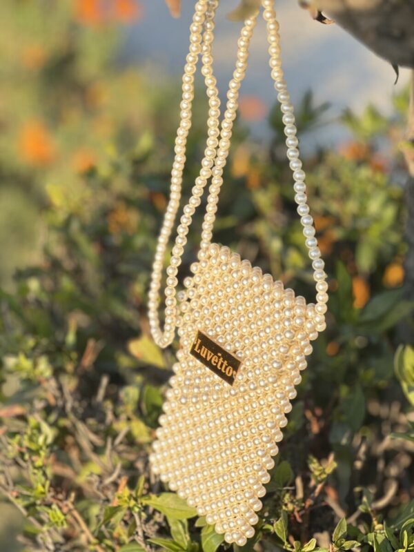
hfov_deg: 19.1
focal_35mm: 77
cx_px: 207
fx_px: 1228
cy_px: 276
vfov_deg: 25.3
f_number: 2.8
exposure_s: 1/121
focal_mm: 9
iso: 40
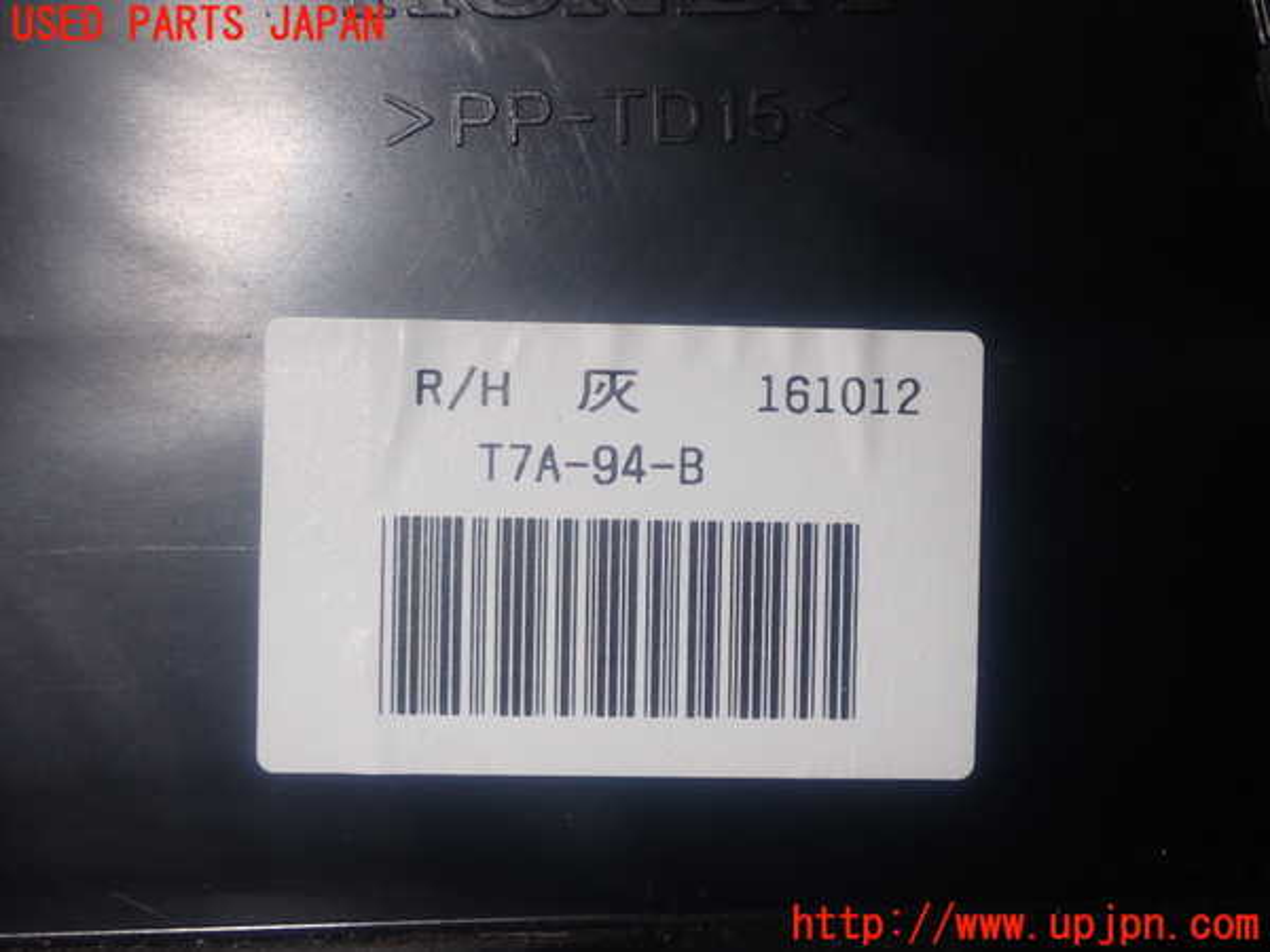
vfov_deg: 23.7
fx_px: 2275
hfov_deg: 31.2
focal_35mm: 62
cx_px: 635
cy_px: 476
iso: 200
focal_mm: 11.09
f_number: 10
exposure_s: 1/60
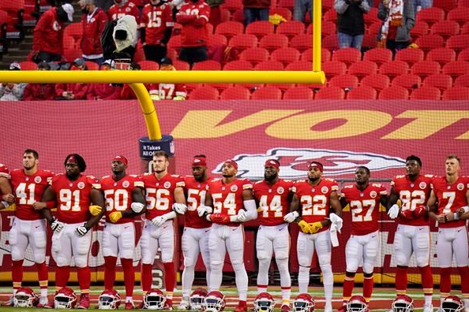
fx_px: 7985
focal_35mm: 613
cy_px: 164
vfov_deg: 2.2
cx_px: 222
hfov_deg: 3.4
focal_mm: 560
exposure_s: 1/2000
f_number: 4
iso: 2500
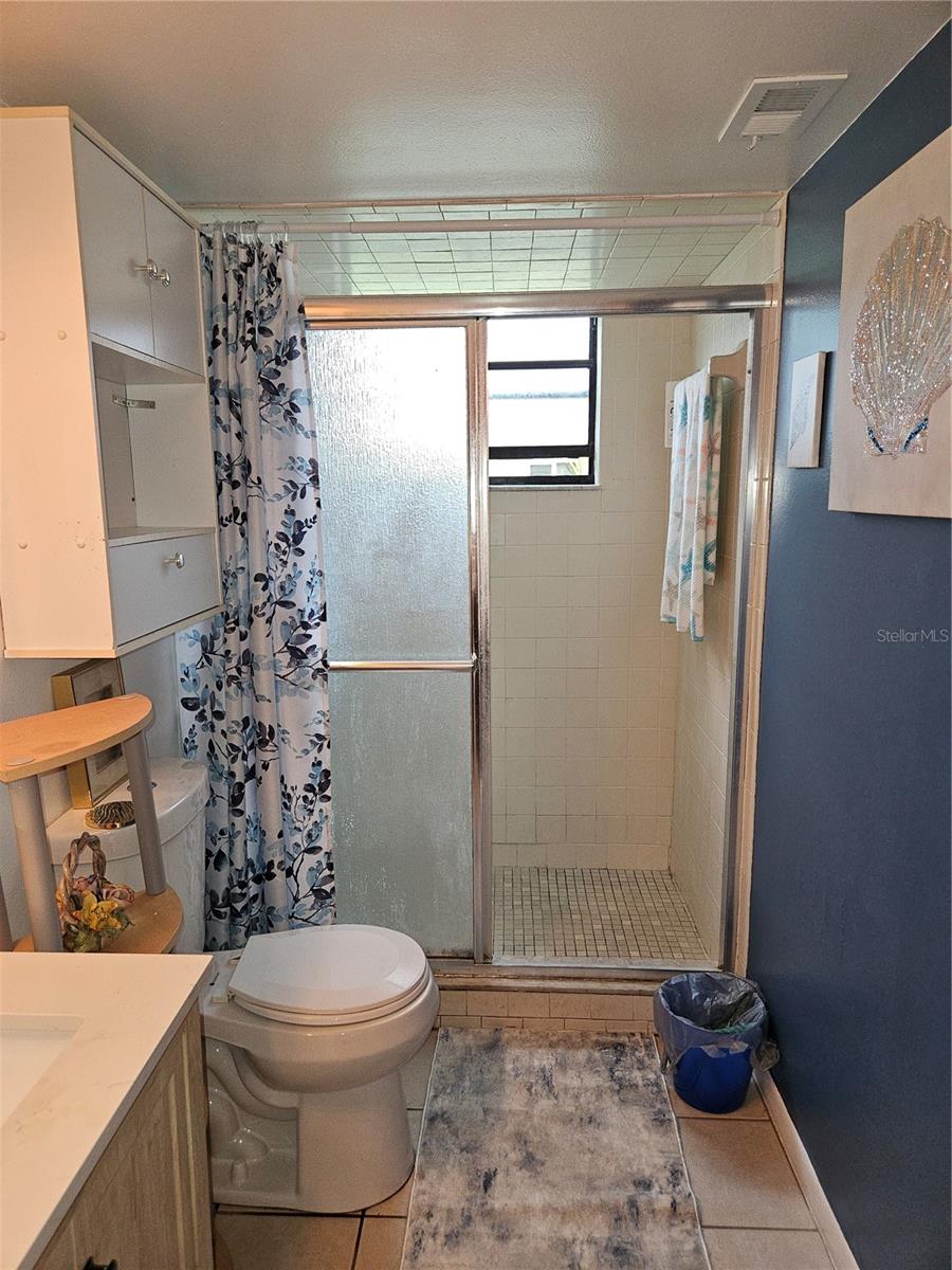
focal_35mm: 23
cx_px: 476
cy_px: 635
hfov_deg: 58.9
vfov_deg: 73.9
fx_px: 843
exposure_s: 1/60
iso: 125
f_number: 1.8
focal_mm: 5.4
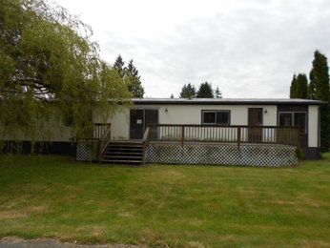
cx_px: 165
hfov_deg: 67.3
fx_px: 248
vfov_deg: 53.1
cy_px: 124
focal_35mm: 26
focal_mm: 4.6
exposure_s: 1/1250
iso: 80
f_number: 3.2
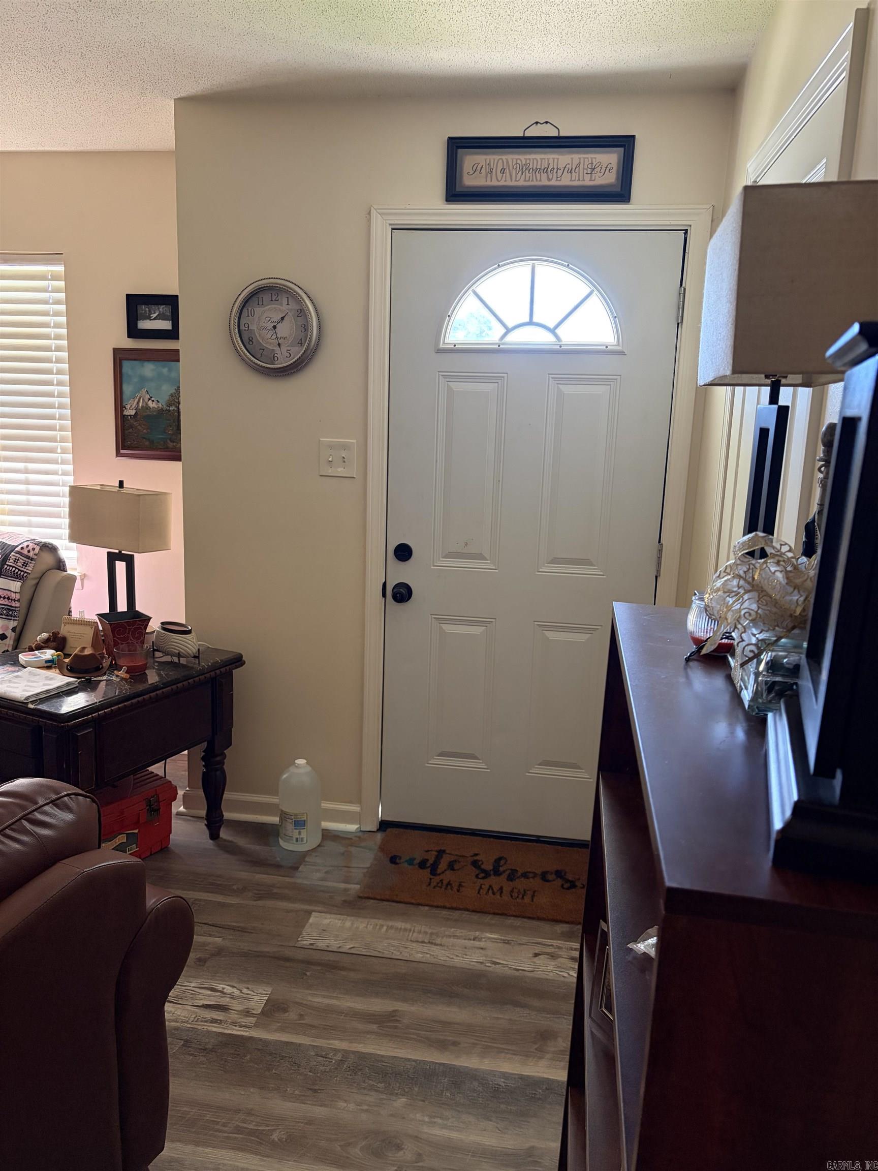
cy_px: 586
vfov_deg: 67.3
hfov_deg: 53.1
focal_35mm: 26
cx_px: 439
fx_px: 879
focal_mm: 5.96
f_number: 1.6
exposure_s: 1/60
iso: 320
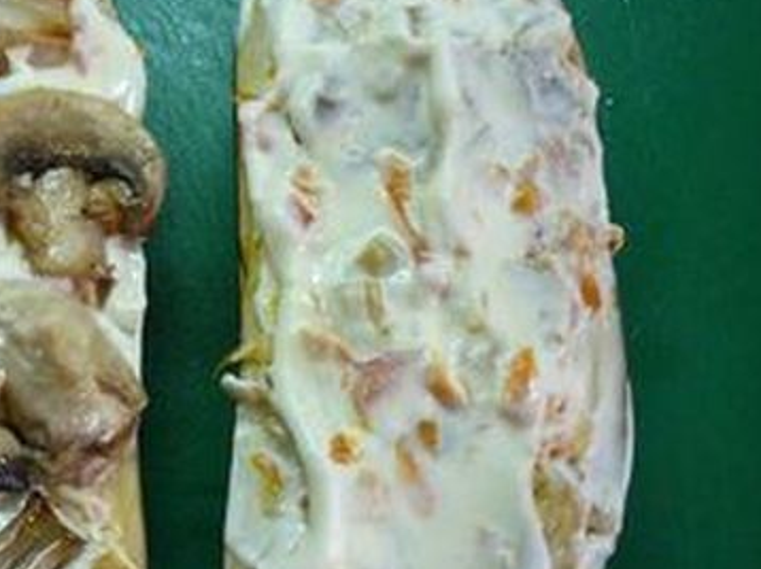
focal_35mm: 60
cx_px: 147
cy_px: 299
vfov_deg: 24.4
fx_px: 1318
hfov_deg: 31.3
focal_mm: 5.5
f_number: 2.8
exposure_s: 1/30
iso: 250
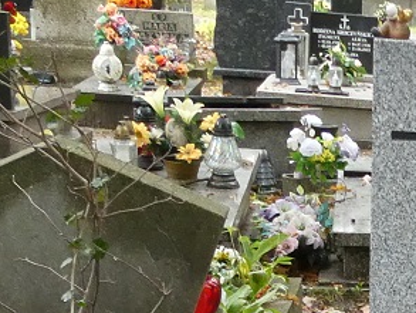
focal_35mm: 131
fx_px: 1575
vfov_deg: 10.5
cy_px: 599
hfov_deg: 14.3
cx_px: 566
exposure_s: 1/60
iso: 320
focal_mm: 4.3
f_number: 3.3
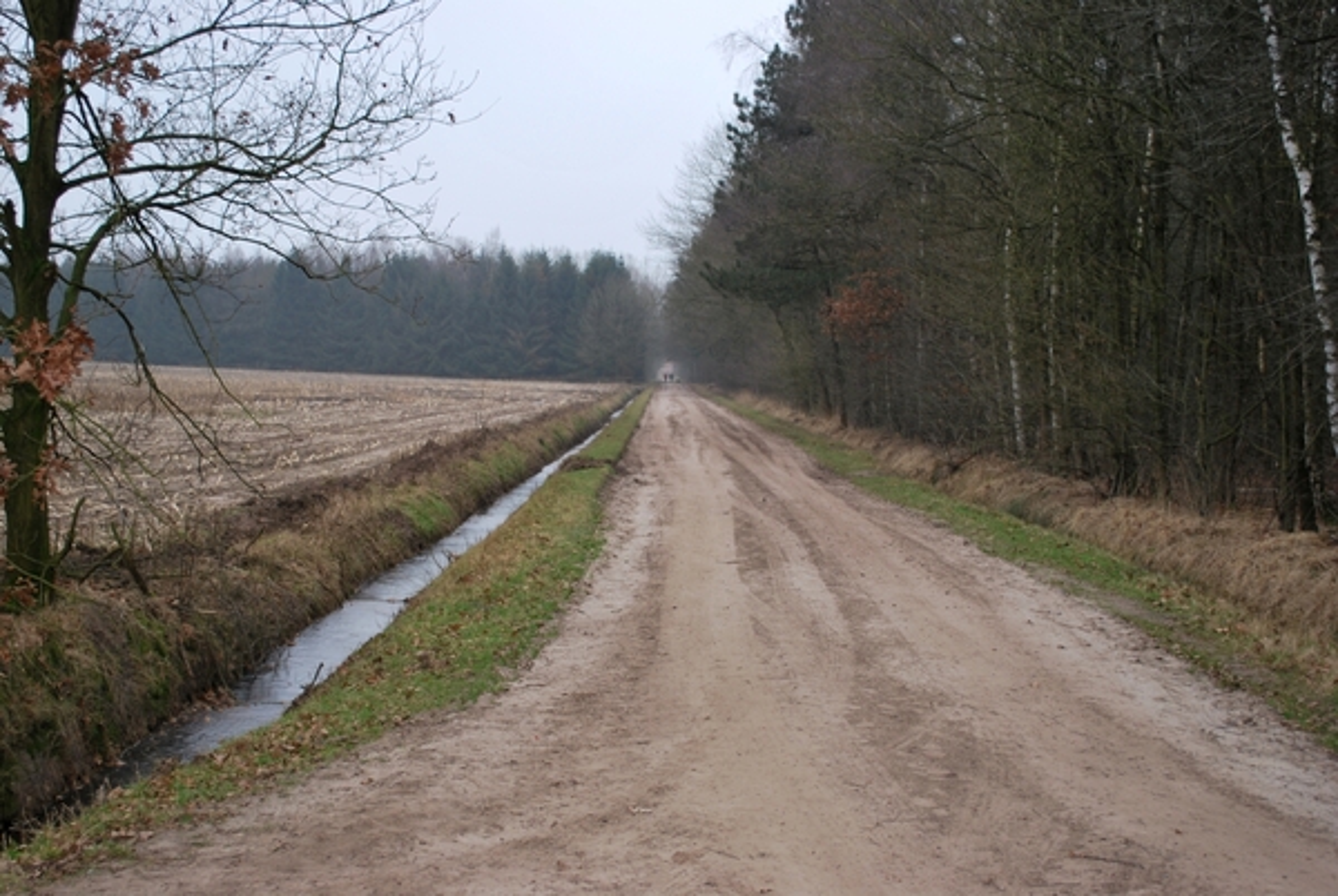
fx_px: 1787
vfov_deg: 28.2
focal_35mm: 48
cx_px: 669
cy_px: 448
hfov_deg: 41.1
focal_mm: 32
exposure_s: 1/125
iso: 160
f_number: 4.8
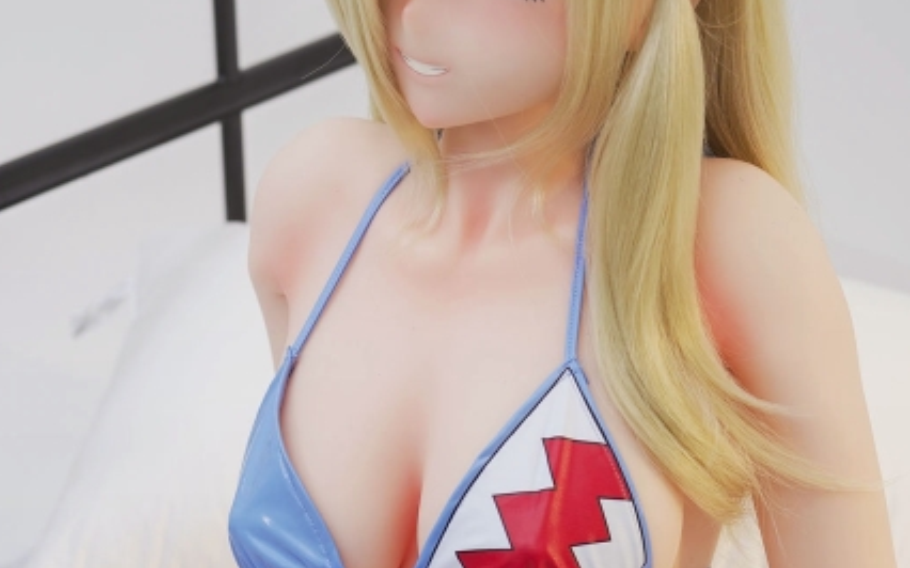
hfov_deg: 21.0
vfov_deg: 13.0
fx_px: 2460
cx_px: 455
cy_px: 547
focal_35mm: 99
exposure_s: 1/160
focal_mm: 46.1
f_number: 4
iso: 100
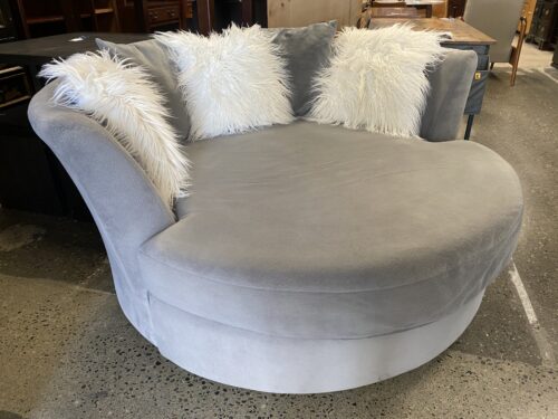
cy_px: 210
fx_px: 419
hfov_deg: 67.3
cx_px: 279
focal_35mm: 26
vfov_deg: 53.1
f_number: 1.8
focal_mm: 4.25
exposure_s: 1/60
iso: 200
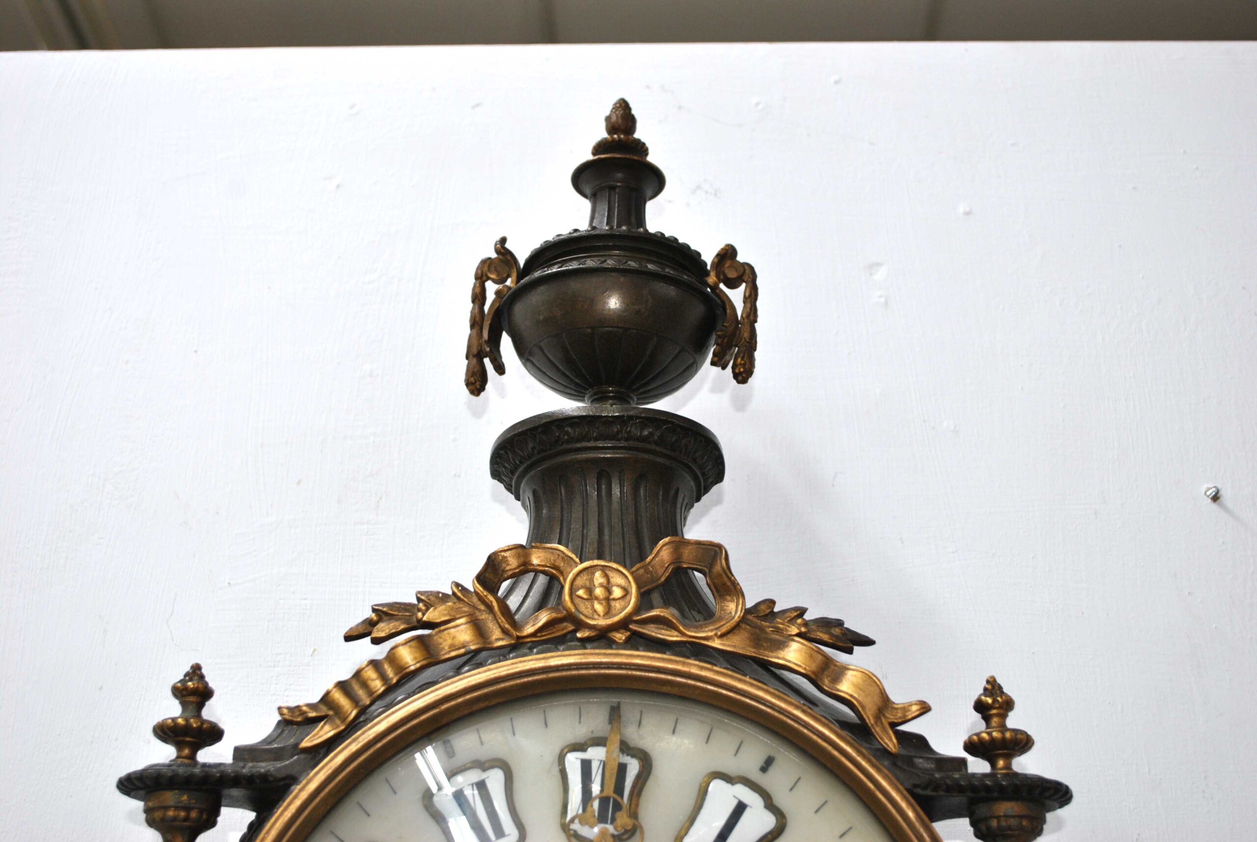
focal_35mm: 48
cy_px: 421
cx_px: 628
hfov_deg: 41.1
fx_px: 1678
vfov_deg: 28.2
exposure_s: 1/25
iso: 200
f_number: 4.8
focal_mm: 32
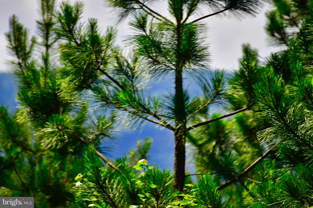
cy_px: 104
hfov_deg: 4.6
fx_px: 3912
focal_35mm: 450
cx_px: 156
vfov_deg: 3.1
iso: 400
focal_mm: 300
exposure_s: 1/800
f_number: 6.3
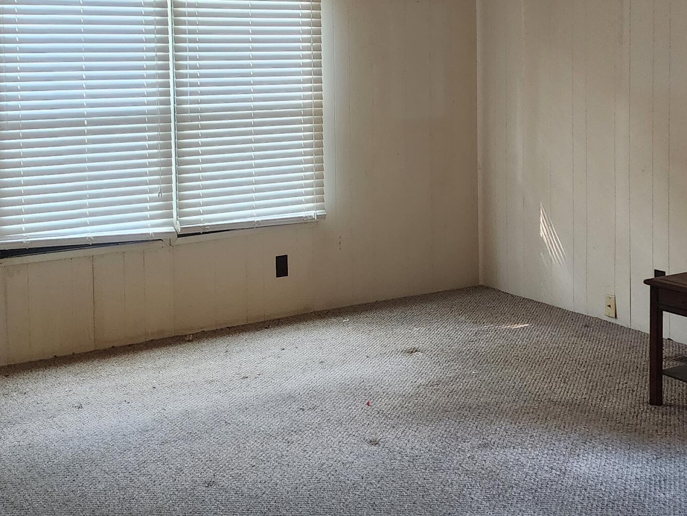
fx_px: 1012
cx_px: 370
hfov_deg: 37.5
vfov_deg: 28.1
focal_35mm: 51
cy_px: 123
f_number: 1.8
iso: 640
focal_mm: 6.4
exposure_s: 1/120
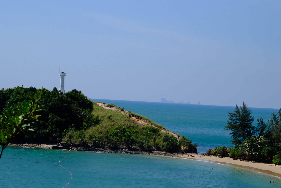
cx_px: 140
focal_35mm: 101
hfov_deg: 20.2
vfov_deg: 13.6
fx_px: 788
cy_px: 94
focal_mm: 67.5
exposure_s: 1/600
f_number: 7.1
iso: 125
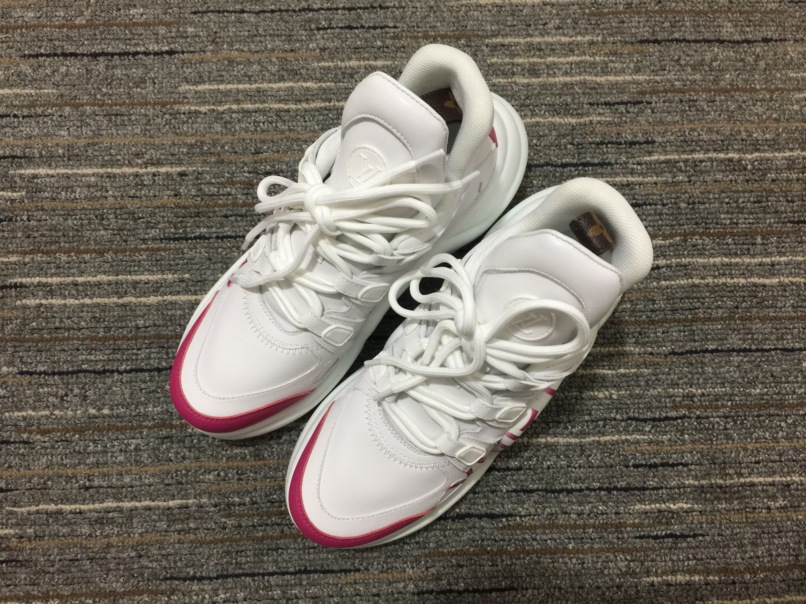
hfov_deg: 61.7
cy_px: 302
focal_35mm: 29
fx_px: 675
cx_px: 403
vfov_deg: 48.2
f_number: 2.2
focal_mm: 4.15
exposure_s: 1/33
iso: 64
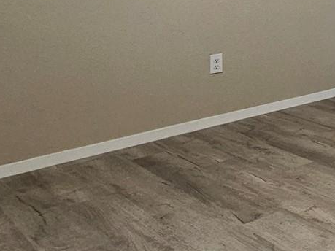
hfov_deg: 23.8
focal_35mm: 58
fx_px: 561
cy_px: -69
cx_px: 542
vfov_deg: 22.7
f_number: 2.2
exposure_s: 1/60
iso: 200
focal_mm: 2.2
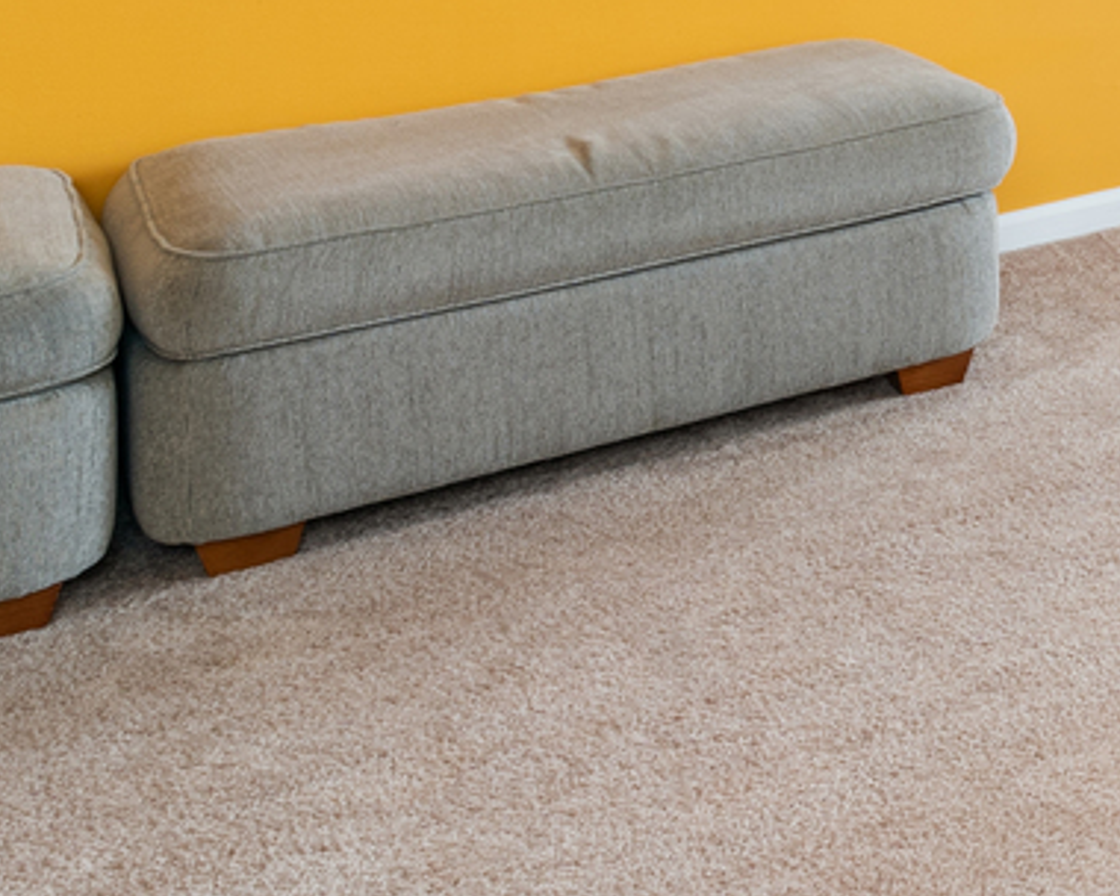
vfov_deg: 20.4
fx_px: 2121
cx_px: 2349
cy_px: -448
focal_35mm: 64
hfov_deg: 17.8
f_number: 8
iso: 200
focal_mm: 16
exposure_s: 1/5
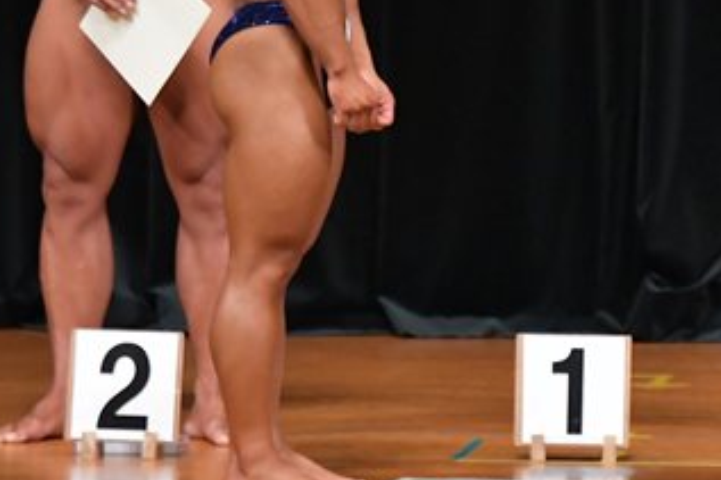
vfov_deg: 2.2
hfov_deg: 3.3
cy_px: 18
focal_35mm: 623
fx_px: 12470
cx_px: 699
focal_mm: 170
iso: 5000
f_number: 5.6
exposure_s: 1/400
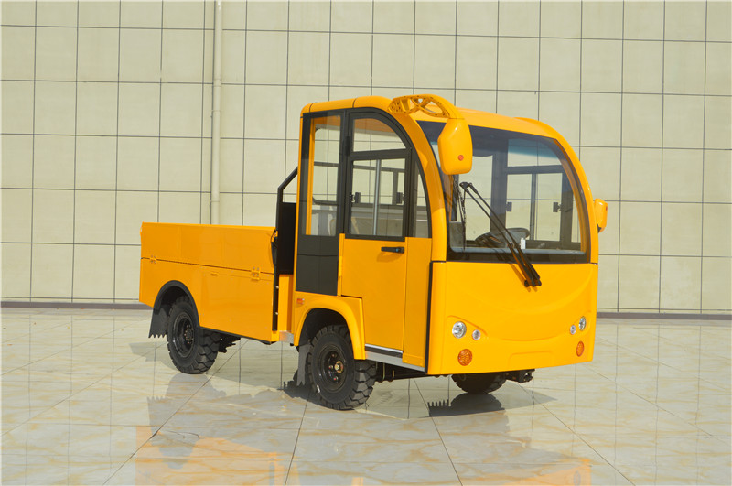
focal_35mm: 48
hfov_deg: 41.2
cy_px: 243
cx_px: 366
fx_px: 975
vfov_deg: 28.0
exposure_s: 1/320
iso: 100
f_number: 9
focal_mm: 32
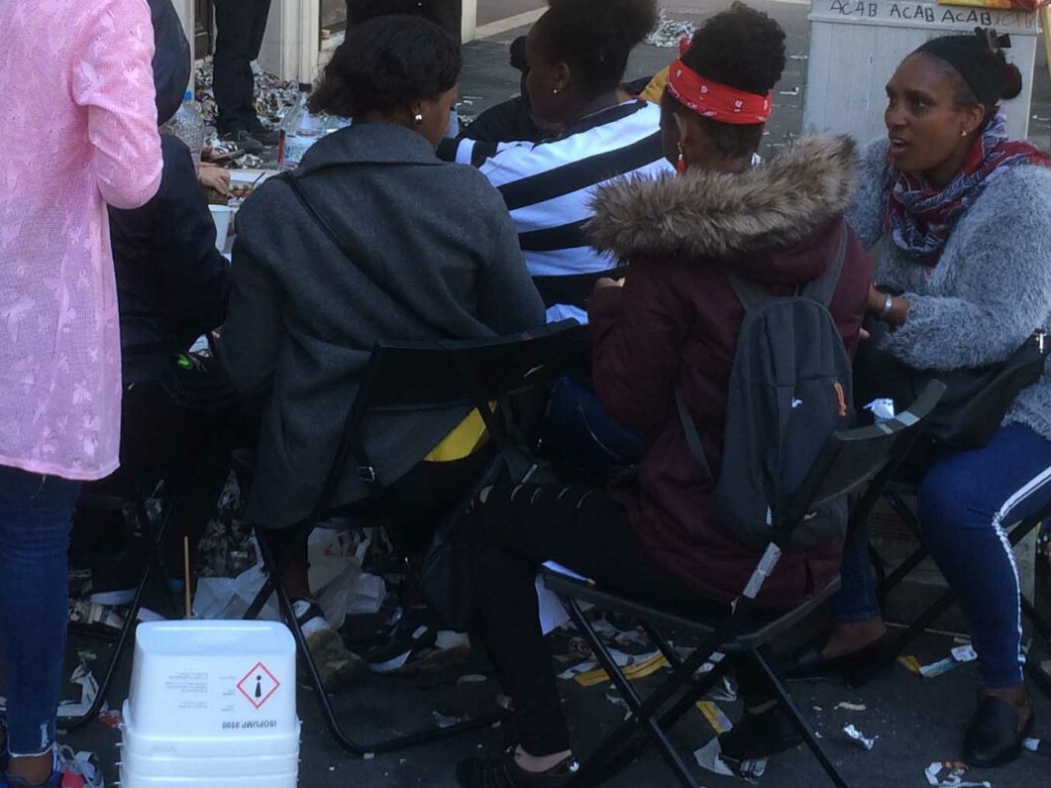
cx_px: 360
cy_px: 176
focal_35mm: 70
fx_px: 2125
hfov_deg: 27.6
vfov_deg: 20.8
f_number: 2.2
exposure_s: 1/119
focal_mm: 4.15
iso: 32
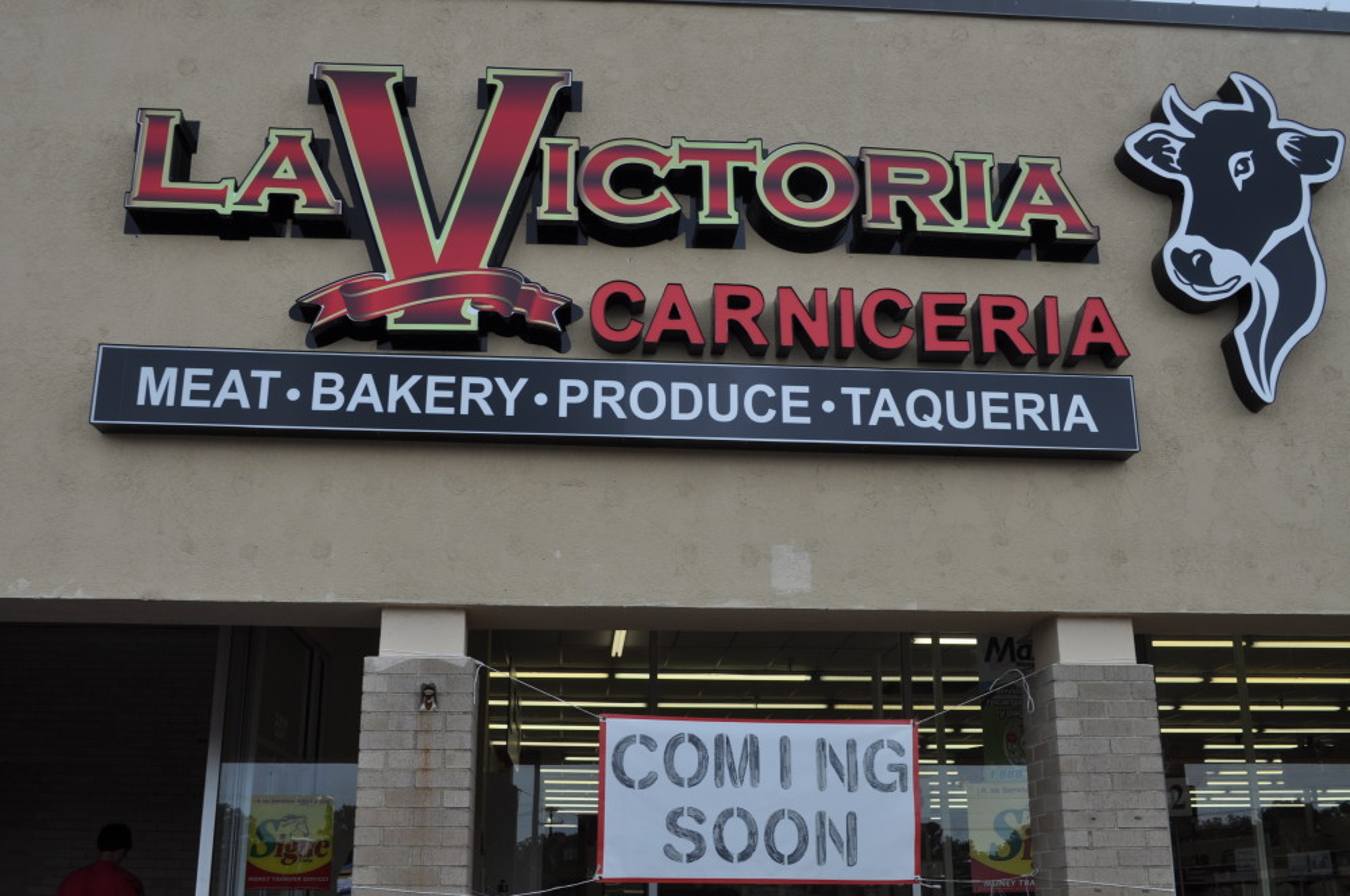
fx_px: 1461
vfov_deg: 34.1
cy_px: 448
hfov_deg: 49.6
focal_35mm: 39
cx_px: 675
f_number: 9
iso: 200
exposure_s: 1/160
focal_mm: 26
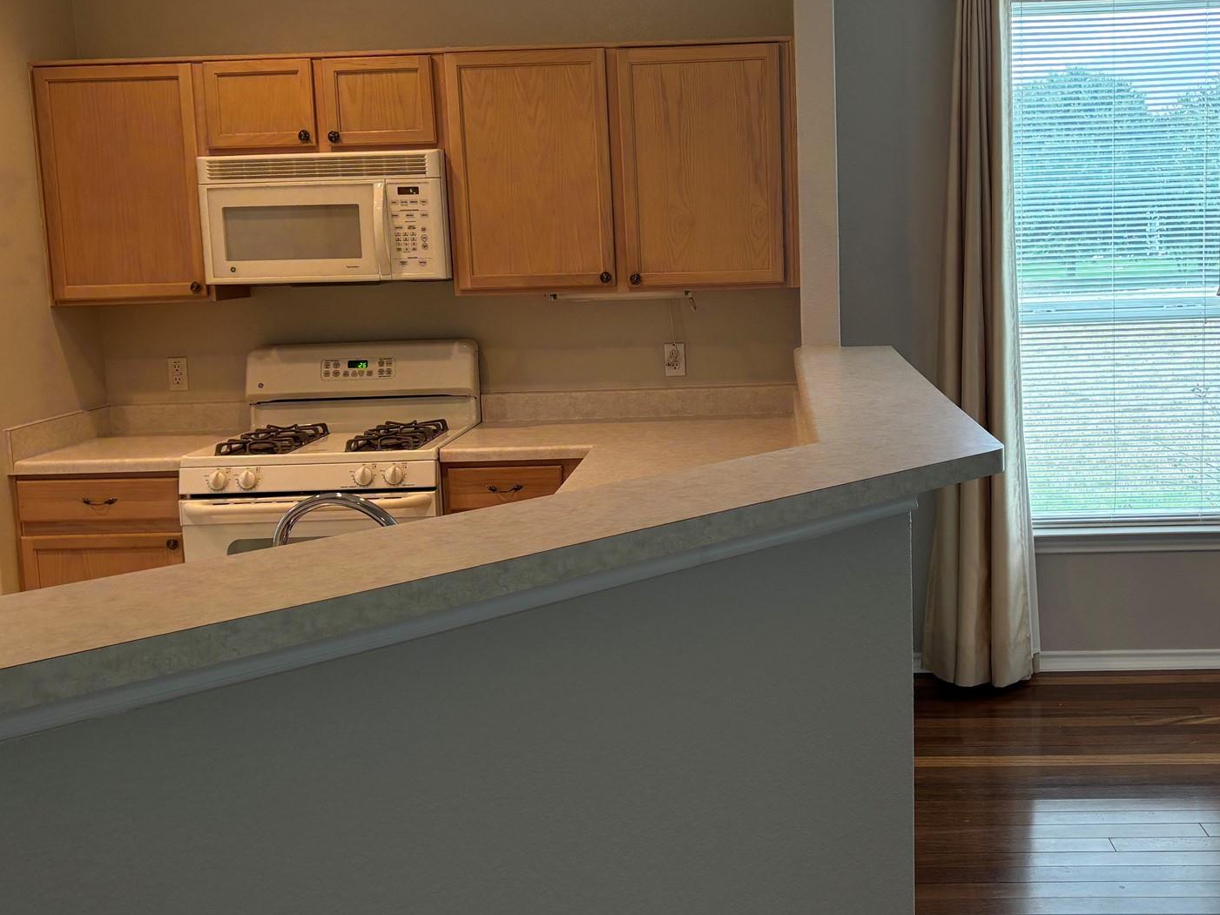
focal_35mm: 38
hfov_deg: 48.8
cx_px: 710
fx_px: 1339
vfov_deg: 37.7
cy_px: 396
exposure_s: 1/120
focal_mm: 5.96
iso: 80
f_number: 1.6
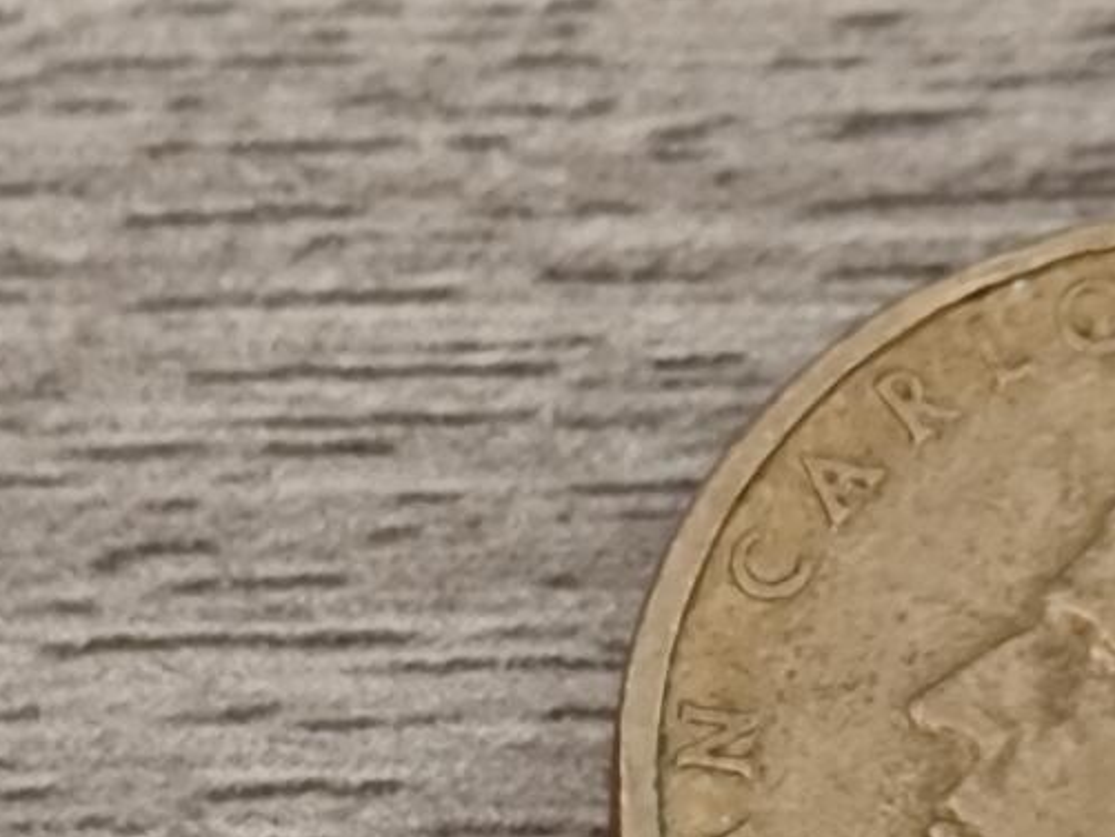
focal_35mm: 209
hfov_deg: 9.4
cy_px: 912
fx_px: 6735
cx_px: 1148
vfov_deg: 7.1
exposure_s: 1/42.9
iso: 640
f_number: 1.9
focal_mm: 8.7
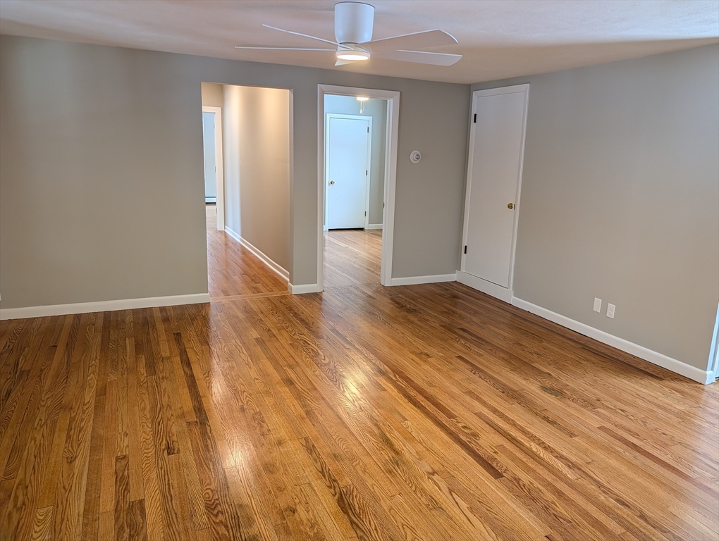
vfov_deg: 56.9
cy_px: 270
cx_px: 360
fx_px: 499
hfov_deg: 71.5
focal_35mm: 24
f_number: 1.68
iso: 29
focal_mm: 6.9
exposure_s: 1/120
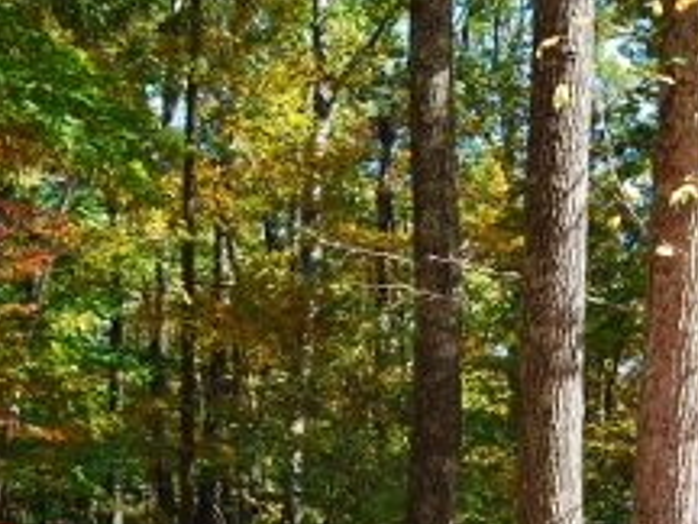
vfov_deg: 12.0
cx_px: 326
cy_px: 395
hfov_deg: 16.0
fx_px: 2476
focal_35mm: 123
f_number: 5.6
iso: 110
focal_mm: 23
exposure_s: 1/125
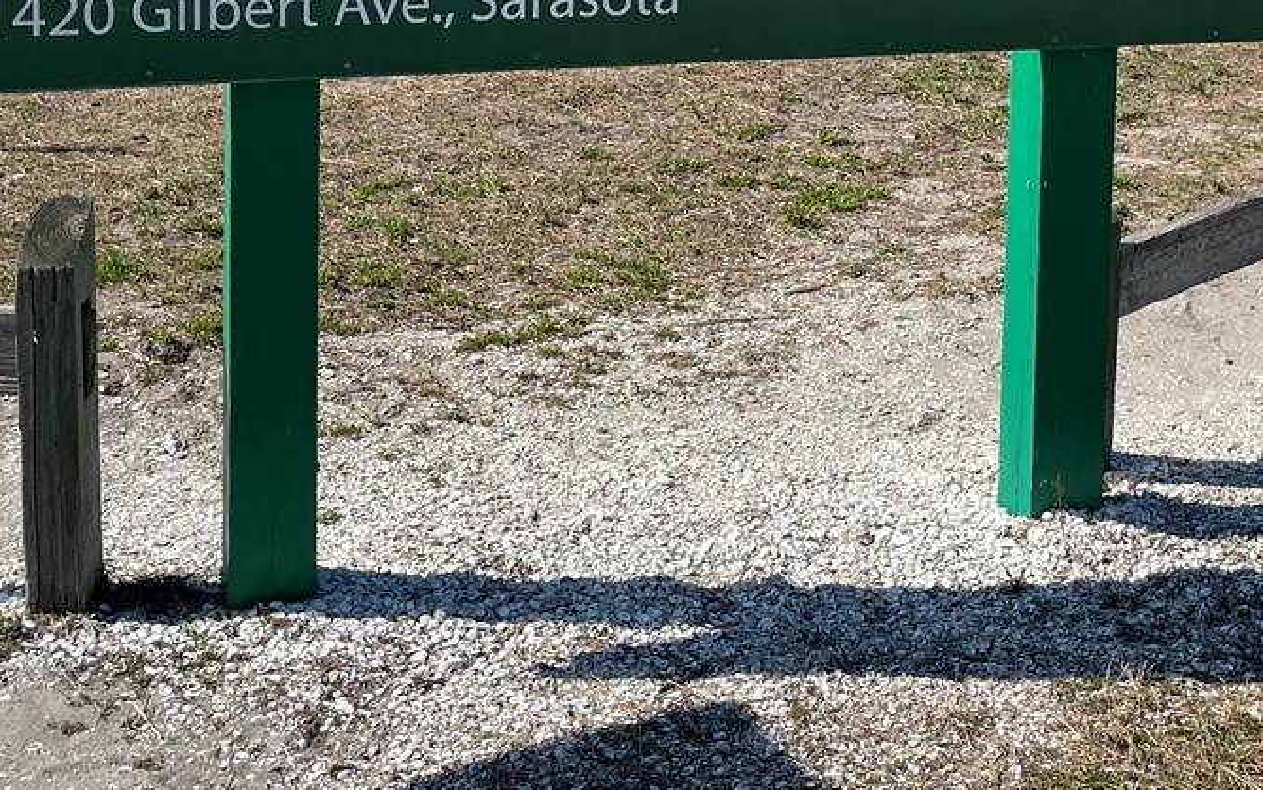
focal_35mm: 66
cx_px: 662
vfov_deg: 18.8
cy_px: -110
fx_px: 2273
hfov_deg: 31.1
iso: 32
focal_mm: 4.2
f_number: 1.6
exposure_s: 1/4000
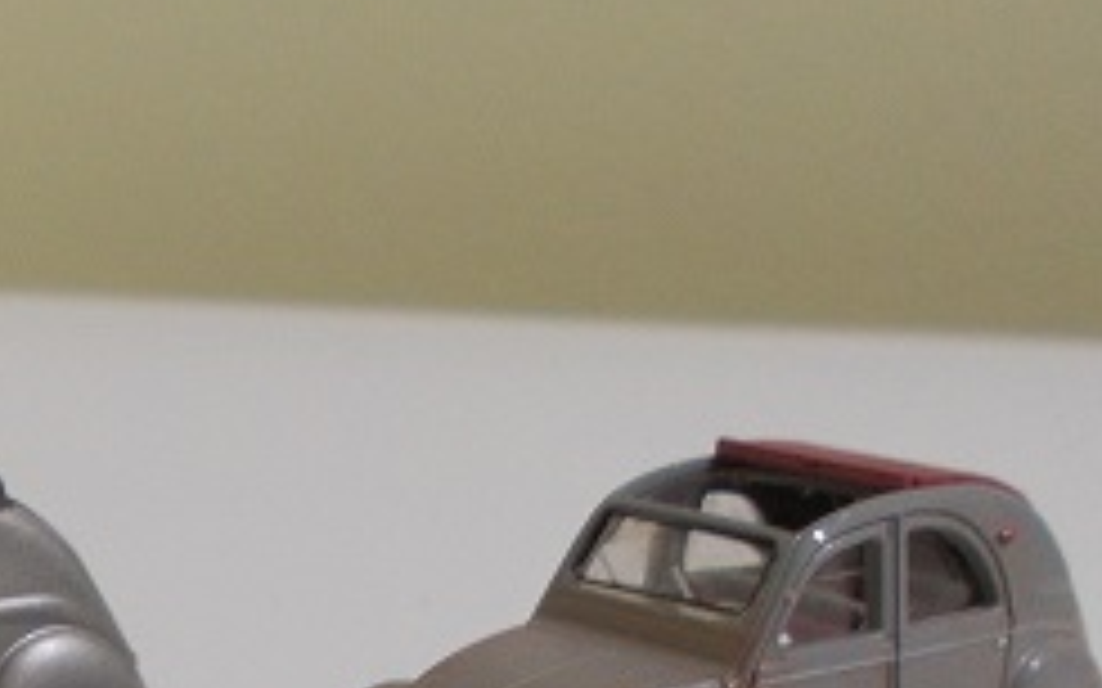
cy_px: 1007
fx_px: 2702
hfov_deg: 22.1
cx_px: -31
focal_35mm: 90
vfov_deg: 13.7
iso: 140
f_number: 3.2
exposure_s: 1/25
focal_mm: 4.6
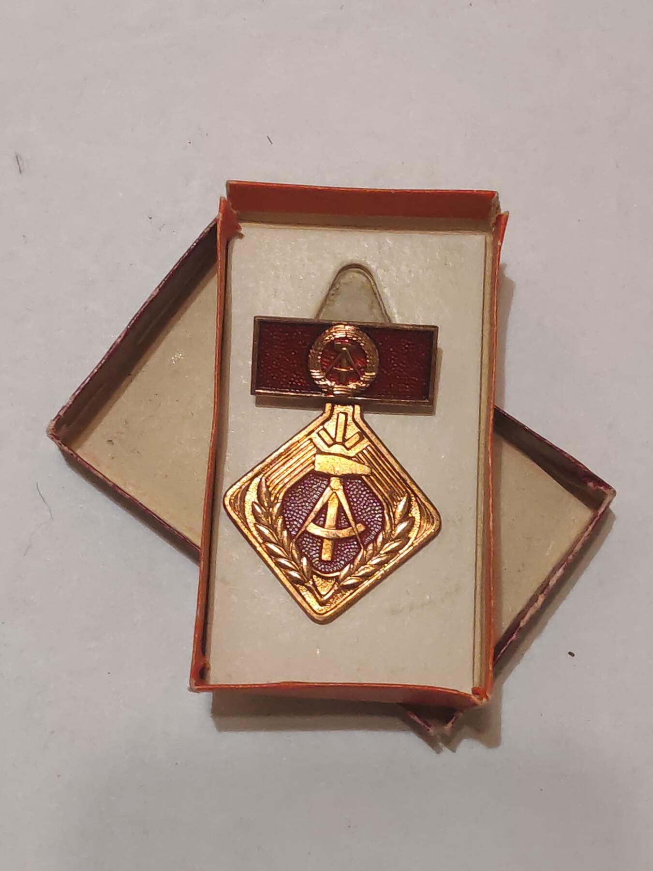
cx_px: 326
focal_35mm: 68
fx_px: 1710
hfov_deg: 21.6
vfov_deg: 28.6
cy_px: 436
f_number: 1.95
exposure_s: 1/50
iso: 1000
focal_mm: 5.52
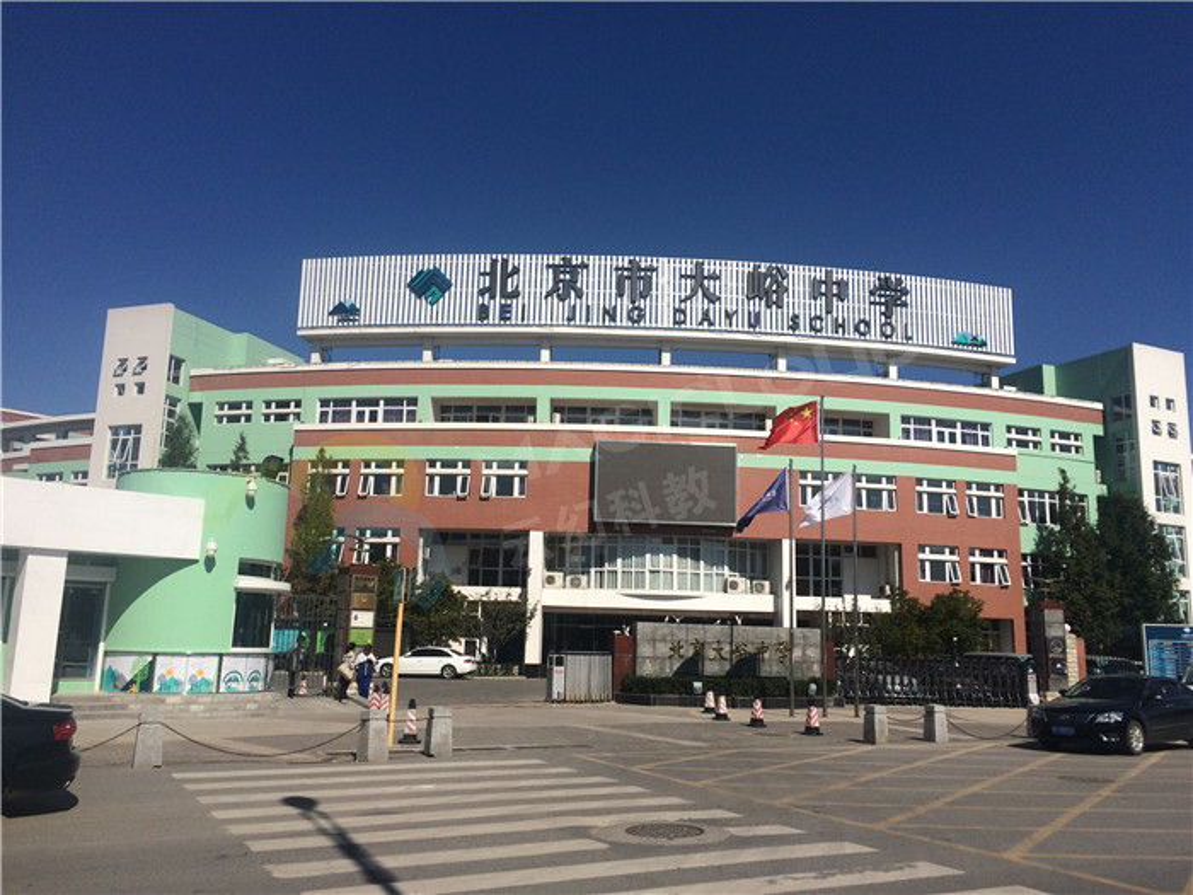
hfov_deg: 61.7
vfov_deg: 48.2
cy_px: 448
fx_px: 999
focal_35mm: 29
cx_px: 596
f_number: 2.2
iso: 32
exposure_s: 1/5128
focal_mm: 4.15
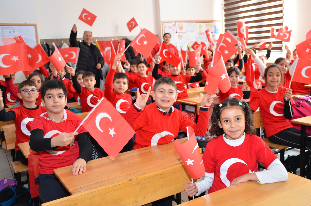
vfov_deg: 37.2
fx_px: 306
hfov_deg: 53.9
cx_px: 159
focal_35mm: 36
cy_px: 105
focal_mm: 23
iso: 720
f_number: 4
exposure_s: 1/60
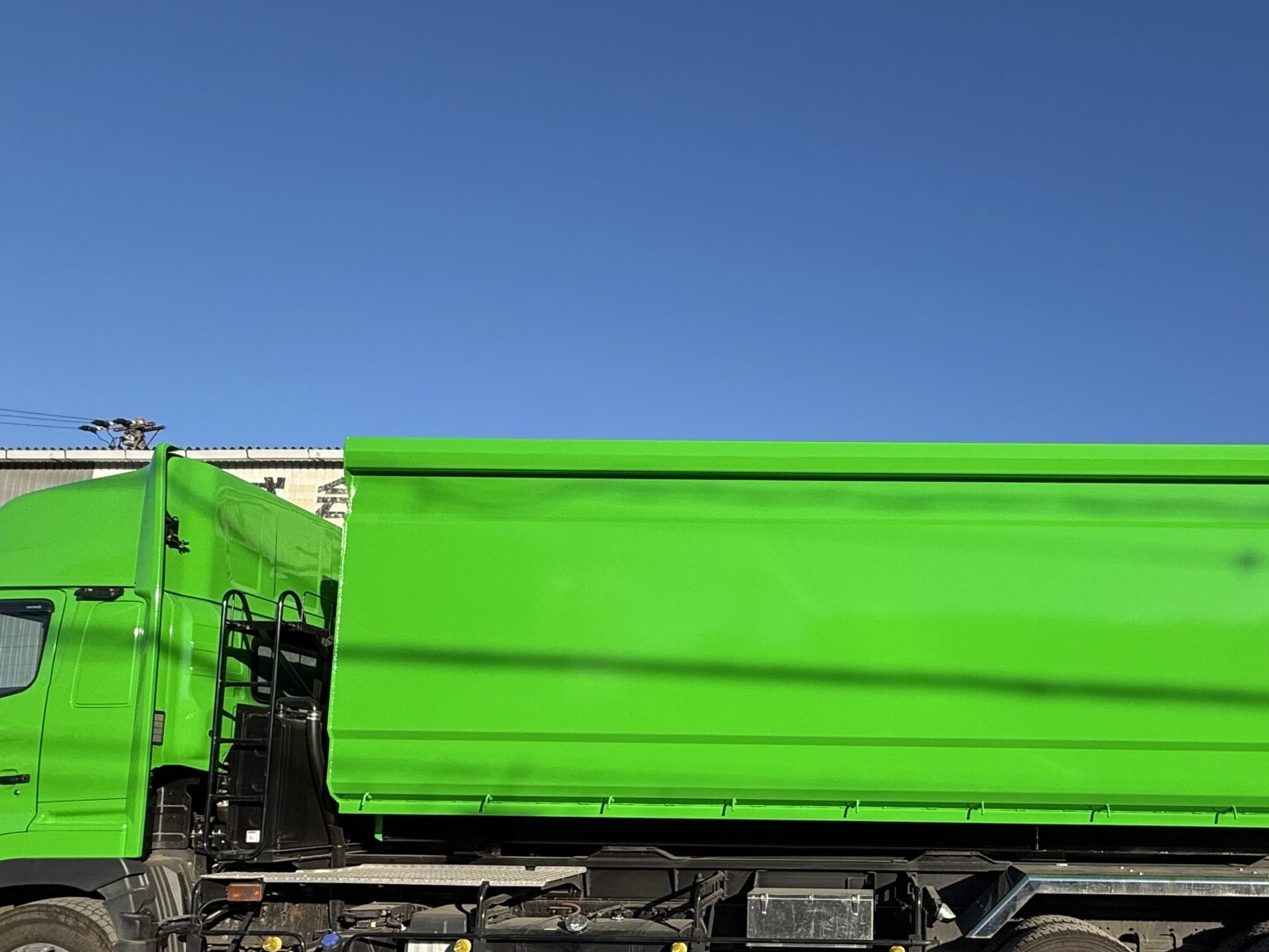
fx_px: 880
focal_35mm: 24
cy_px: 706
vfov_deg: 54.4
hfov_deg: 69.1
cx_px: 867
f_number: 2.2
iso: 50
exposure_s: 1/1901
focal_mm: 2.22
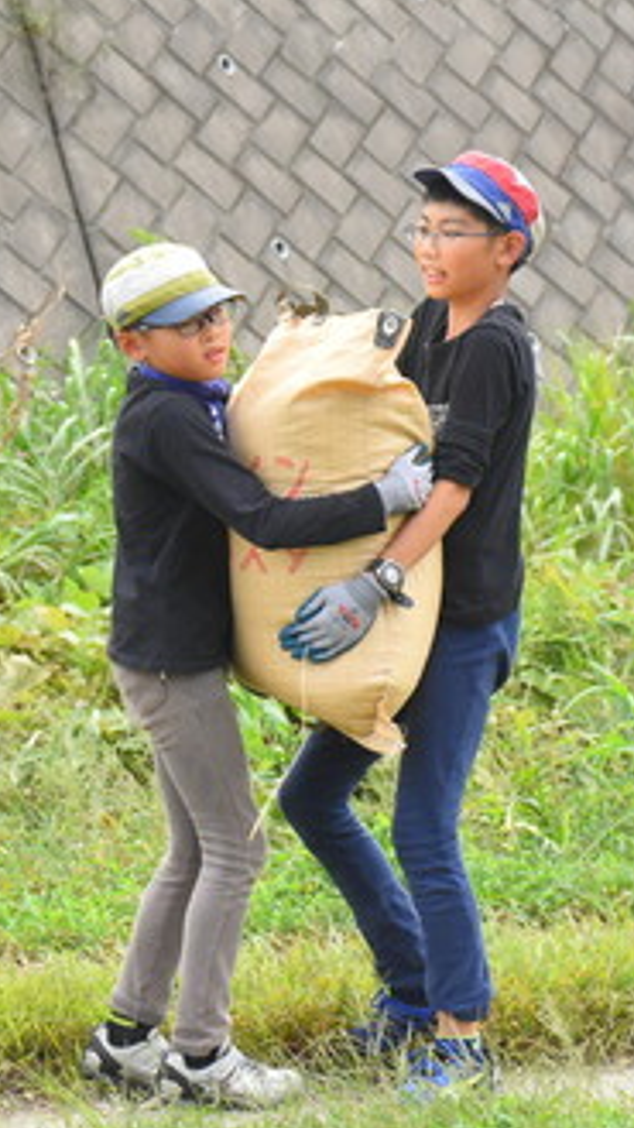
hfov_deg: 8.2
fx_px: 4424
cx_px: 188
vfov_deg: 14.5
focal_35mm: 148
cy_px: 561
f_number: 7.1
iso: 1250
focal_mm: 62
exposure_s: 1/800
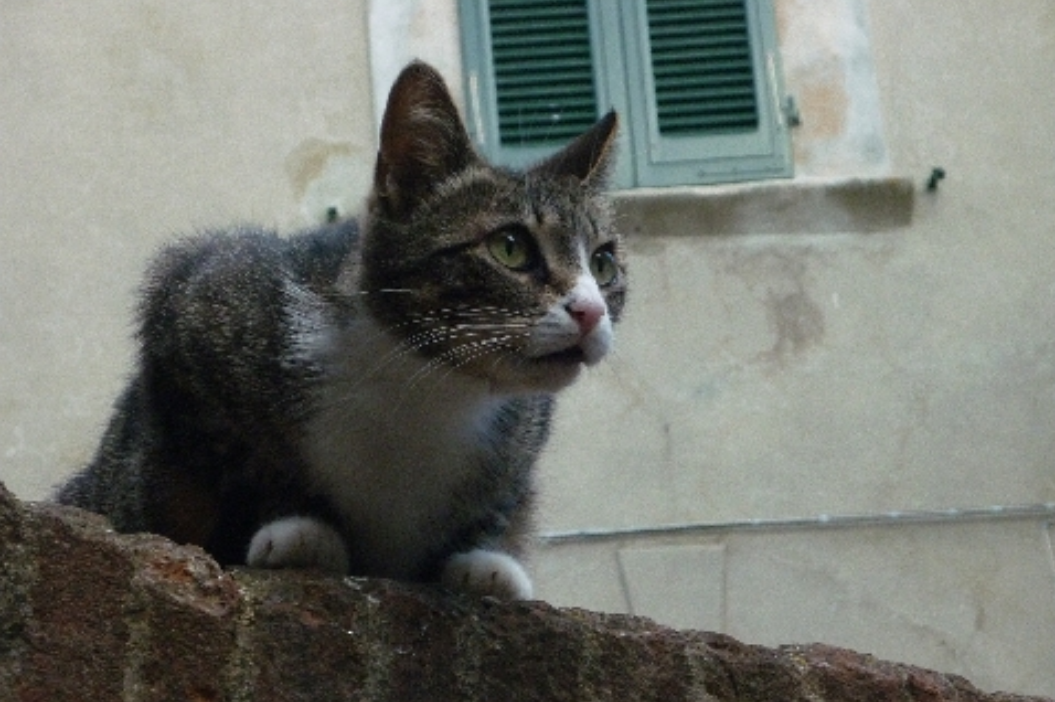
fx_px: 4041
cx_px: 528
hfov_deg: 14.9
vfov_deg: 9.9
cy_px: 311
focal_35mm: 138
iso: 400
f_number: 5.9
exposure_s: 1/80
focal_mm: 22
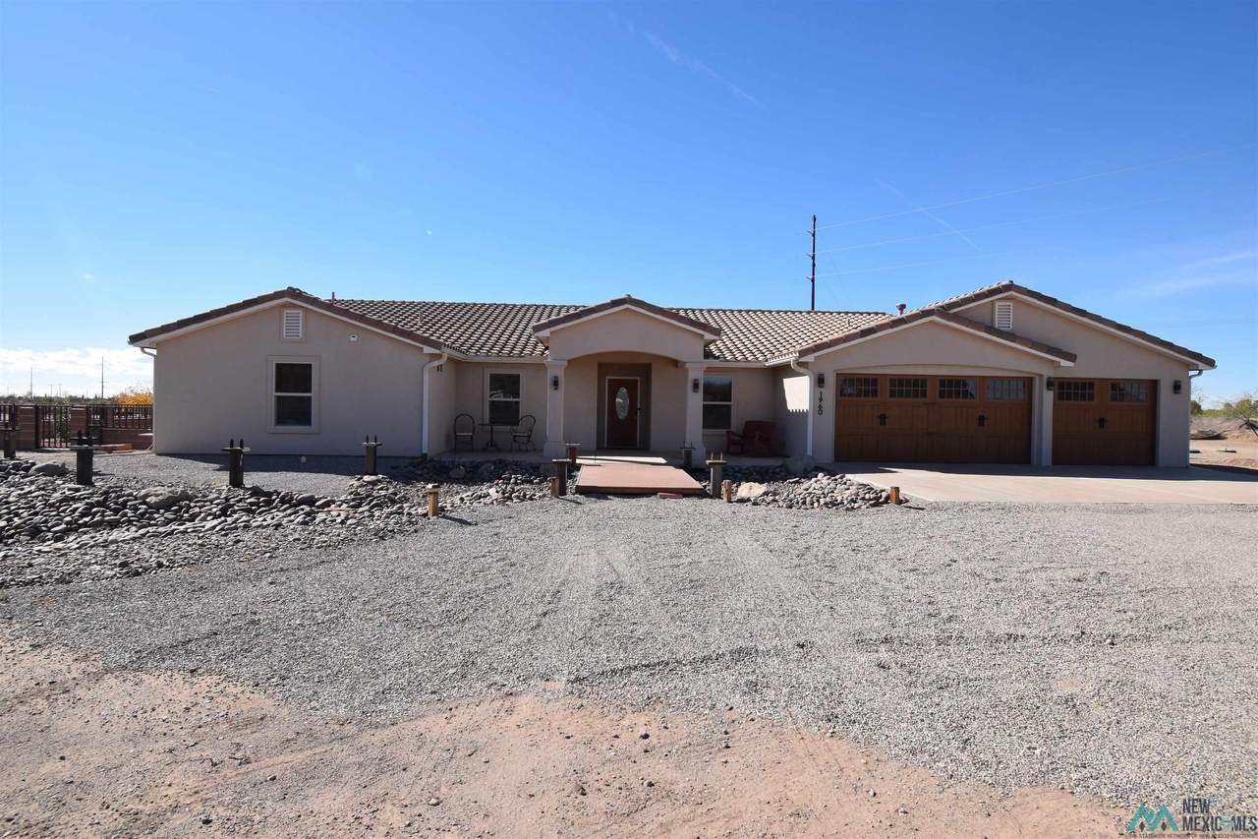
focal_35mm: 20
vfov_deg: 63.2
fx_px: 681
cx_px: 629
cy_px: 420
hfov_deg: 85.4
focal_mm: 13
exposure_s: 1/400
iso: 200
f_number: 10
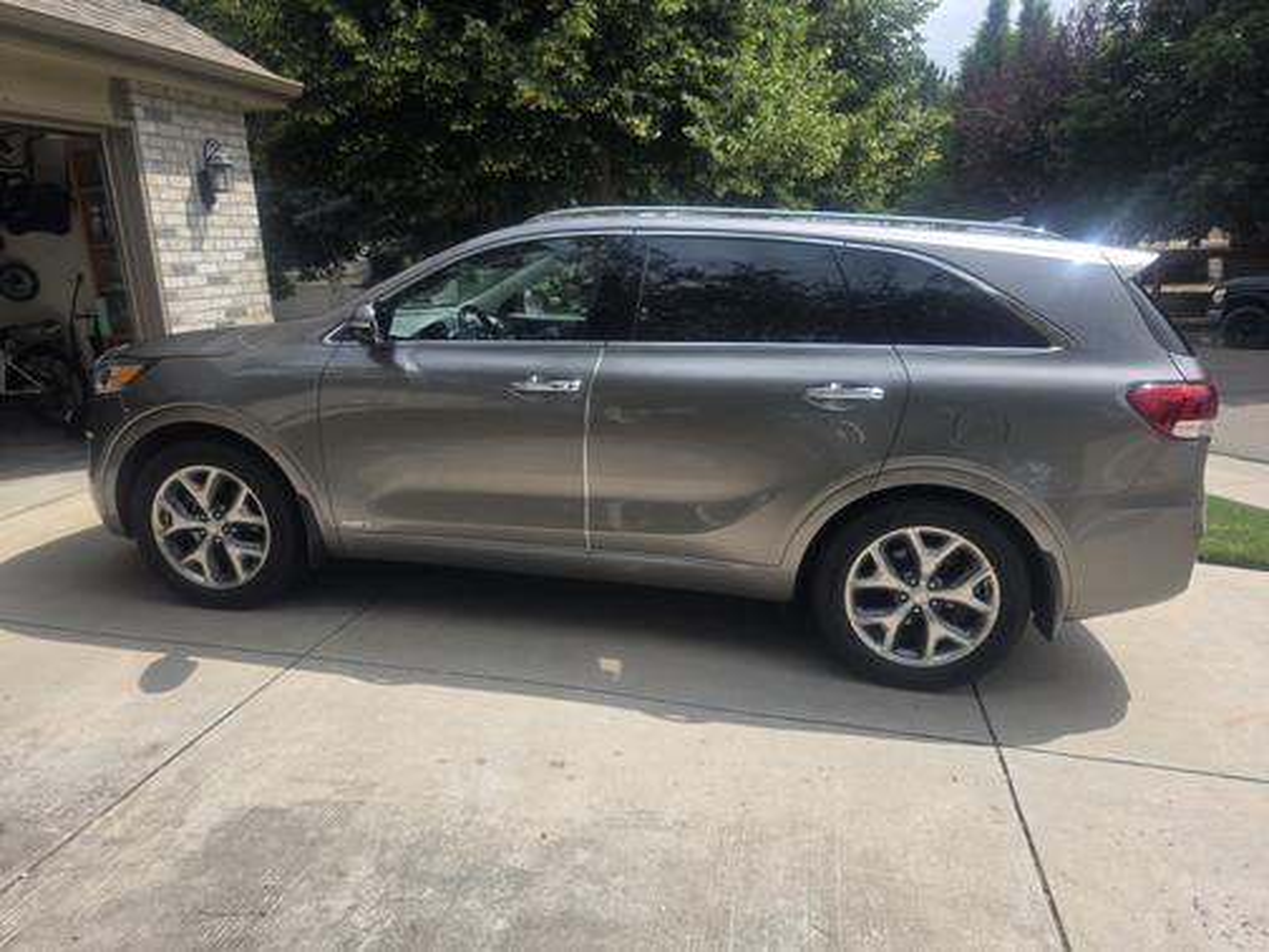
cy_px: 476
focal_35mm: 23
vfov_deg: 58.9
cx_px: 634
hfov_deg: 73.9
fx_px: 843
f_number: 1.7
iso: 80
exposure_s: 1/3727
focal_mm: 6.3
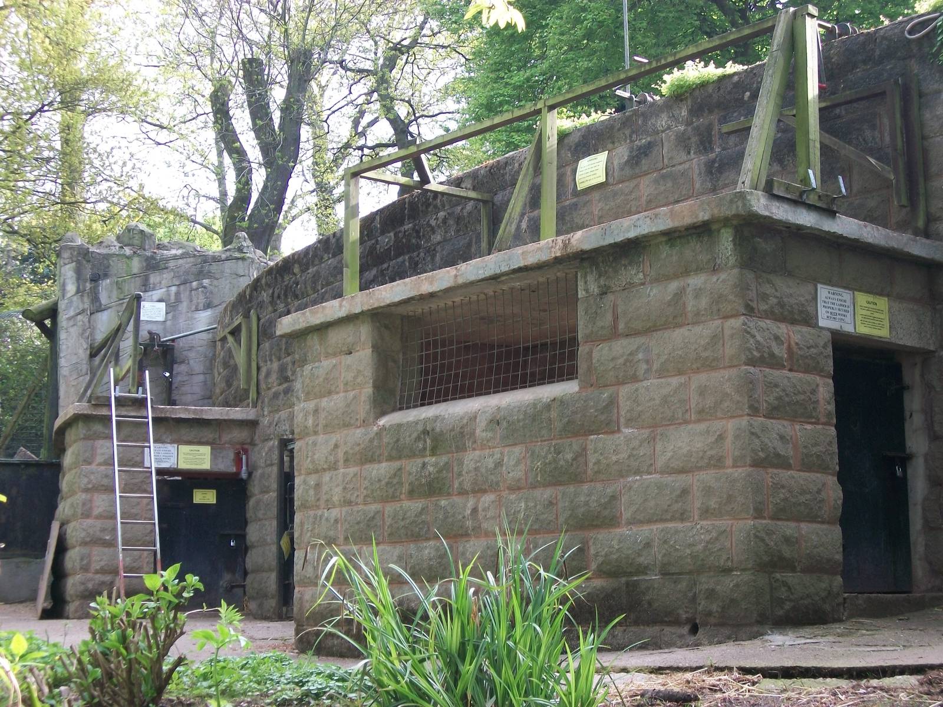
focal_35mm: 62
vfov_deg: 23.7
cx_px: 472
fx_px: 1689
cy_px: 354
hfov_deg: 31.2
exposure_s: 1/60
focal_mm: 11
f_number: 4.1
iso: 80
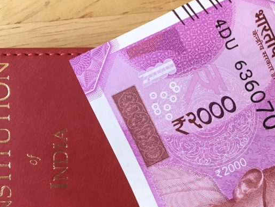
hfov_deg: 32.3
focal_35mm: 58
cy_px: 137
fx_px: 461
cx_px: 222
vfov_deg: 25.1
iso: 50
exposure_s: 1/33
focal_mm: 4.15
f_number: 2.2
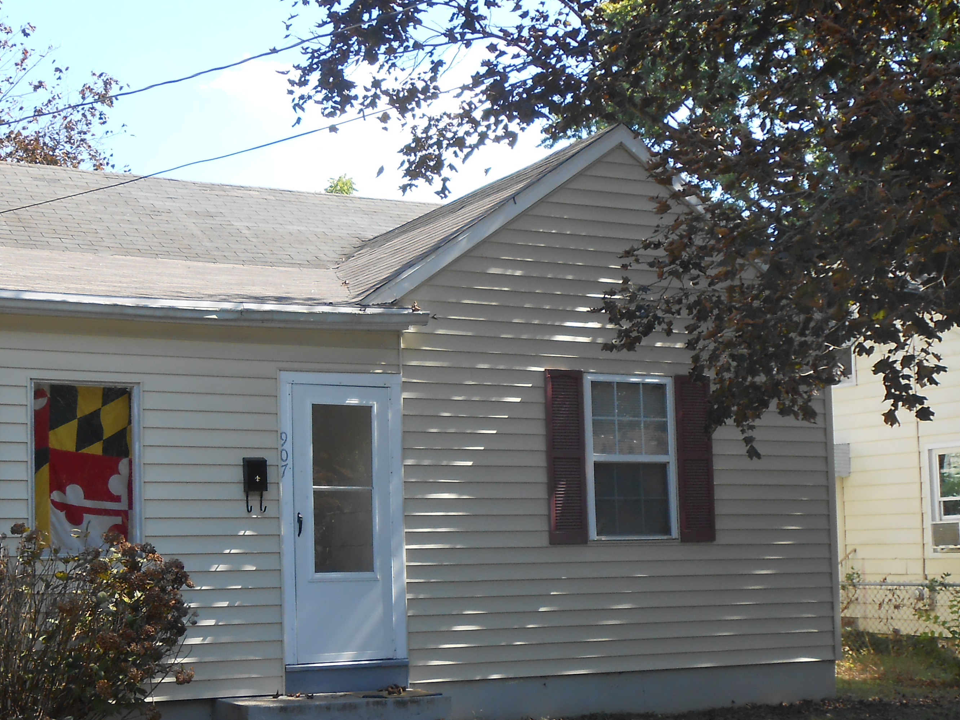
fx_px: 1442
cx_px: 254
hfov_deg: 36.1
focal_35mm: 52
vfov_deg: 27.9
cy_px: 470
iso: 80
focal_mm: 5.3
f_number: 3.8
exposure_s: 1/250
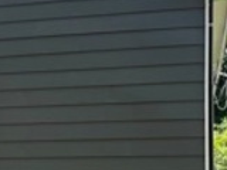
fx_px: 852
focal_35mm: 130
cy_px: 170
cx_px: -173
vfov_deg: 11.3
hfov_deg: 13.7
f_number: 1.6
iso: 32
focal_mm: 4.2
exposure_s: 1/1014
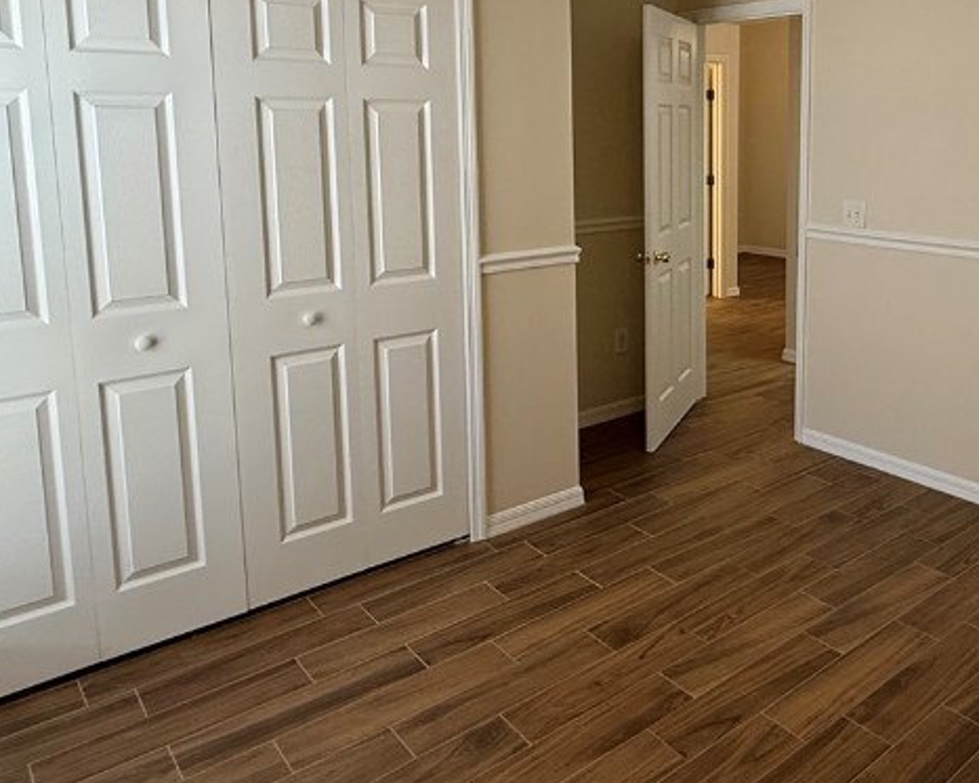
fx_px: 869
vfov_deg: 47.3
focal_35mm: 30
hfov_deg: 56.4
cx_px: 712
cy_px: 227
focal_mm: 2.22
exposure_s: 1/60
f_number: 2.2
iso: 200
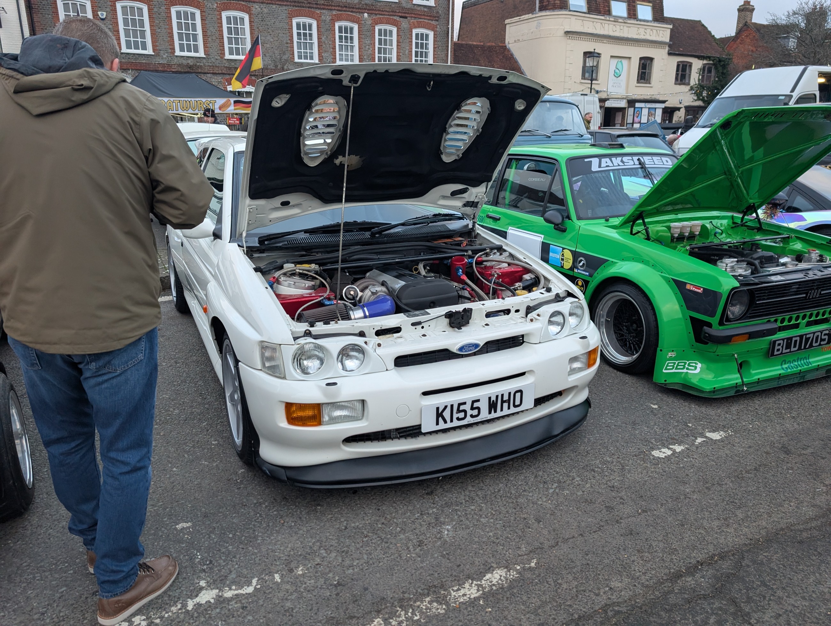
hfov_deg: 71.5
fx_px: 577
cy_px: 313
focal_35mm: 24
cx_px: 416
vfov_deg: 56.9
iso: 324
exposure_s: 1/586
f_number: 1.68
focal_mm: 6.9
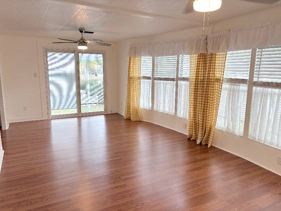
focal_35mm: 26
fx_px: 211
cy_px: 106
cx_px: 140
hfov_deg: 67.3
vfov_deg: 53.0
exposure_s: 1/120
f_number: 1.6
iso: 40
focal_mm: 5.96
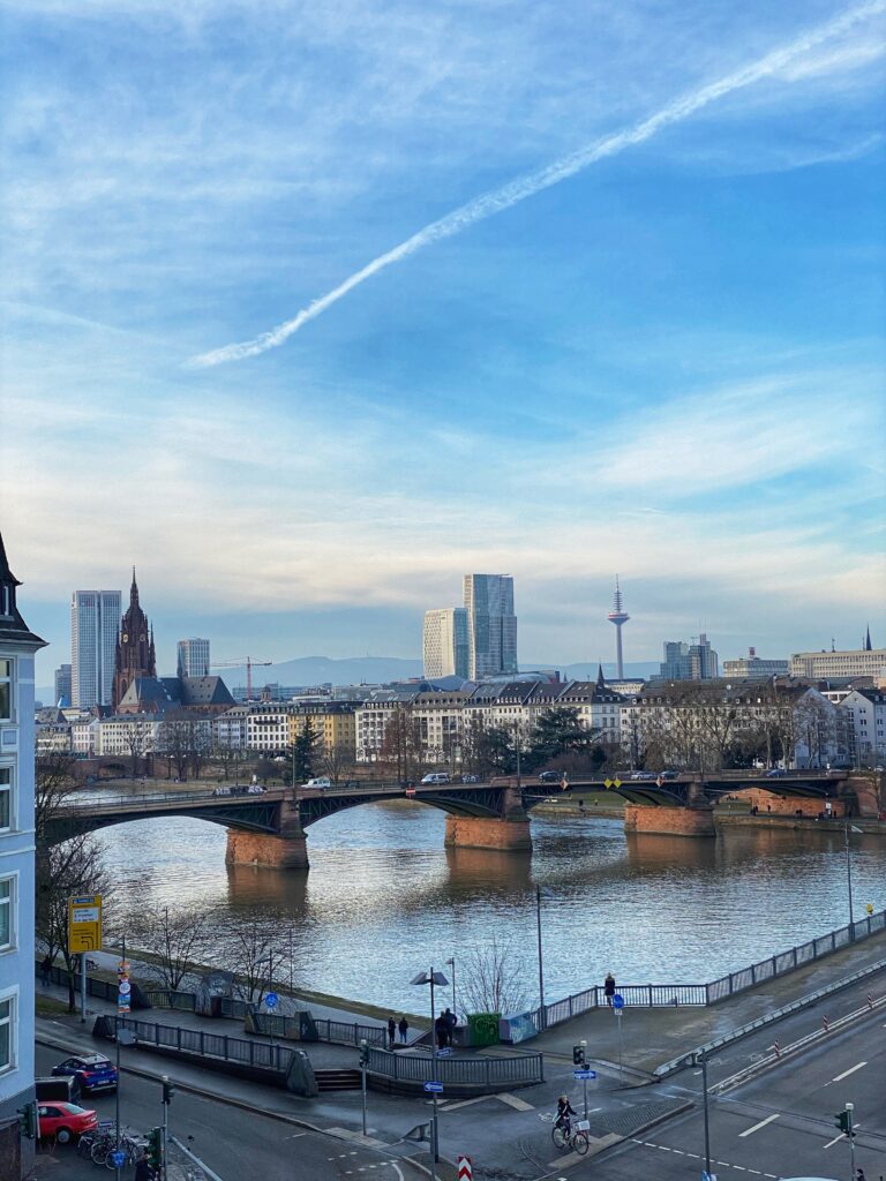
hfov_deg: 28.0
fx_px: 1775
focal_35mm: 52
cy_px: 590
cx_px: 443
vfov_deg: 36.8
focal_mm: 6
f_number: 2
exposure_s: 1/761
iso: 20
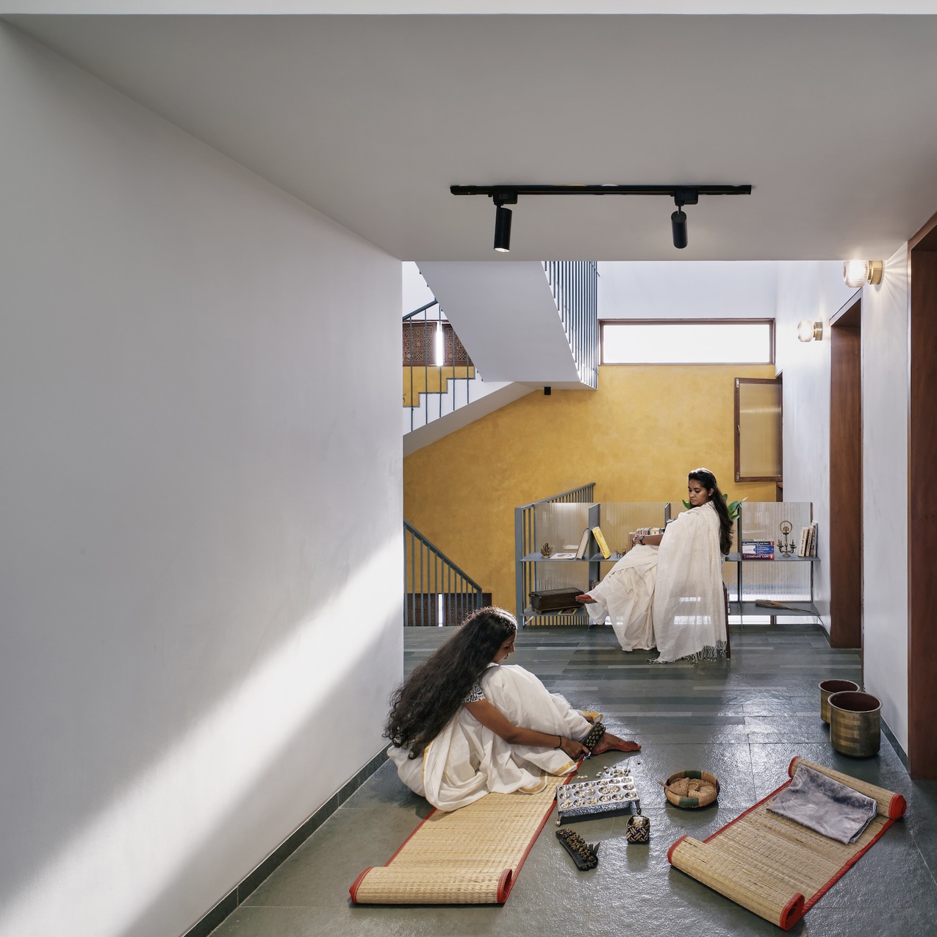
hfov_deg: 70.4
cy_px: 465
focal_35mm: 20
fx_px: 612
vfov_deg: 74.8
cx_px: 689
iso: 160
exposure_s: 1/2.33
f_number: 9
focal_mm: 10
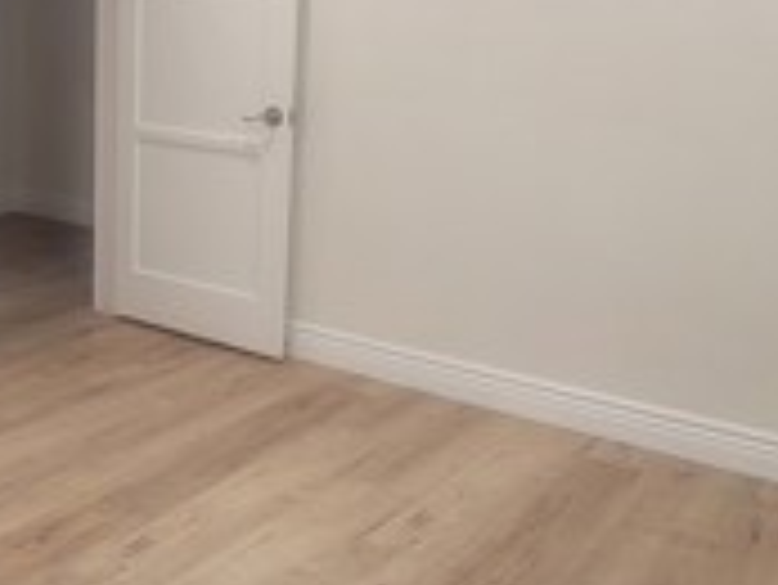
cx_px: 175
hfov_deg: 38.4
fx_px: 1080
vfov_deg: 30.1
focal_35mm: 48
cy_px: 189
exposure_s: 1/60
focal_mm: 2.2
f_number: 2.2
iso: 125
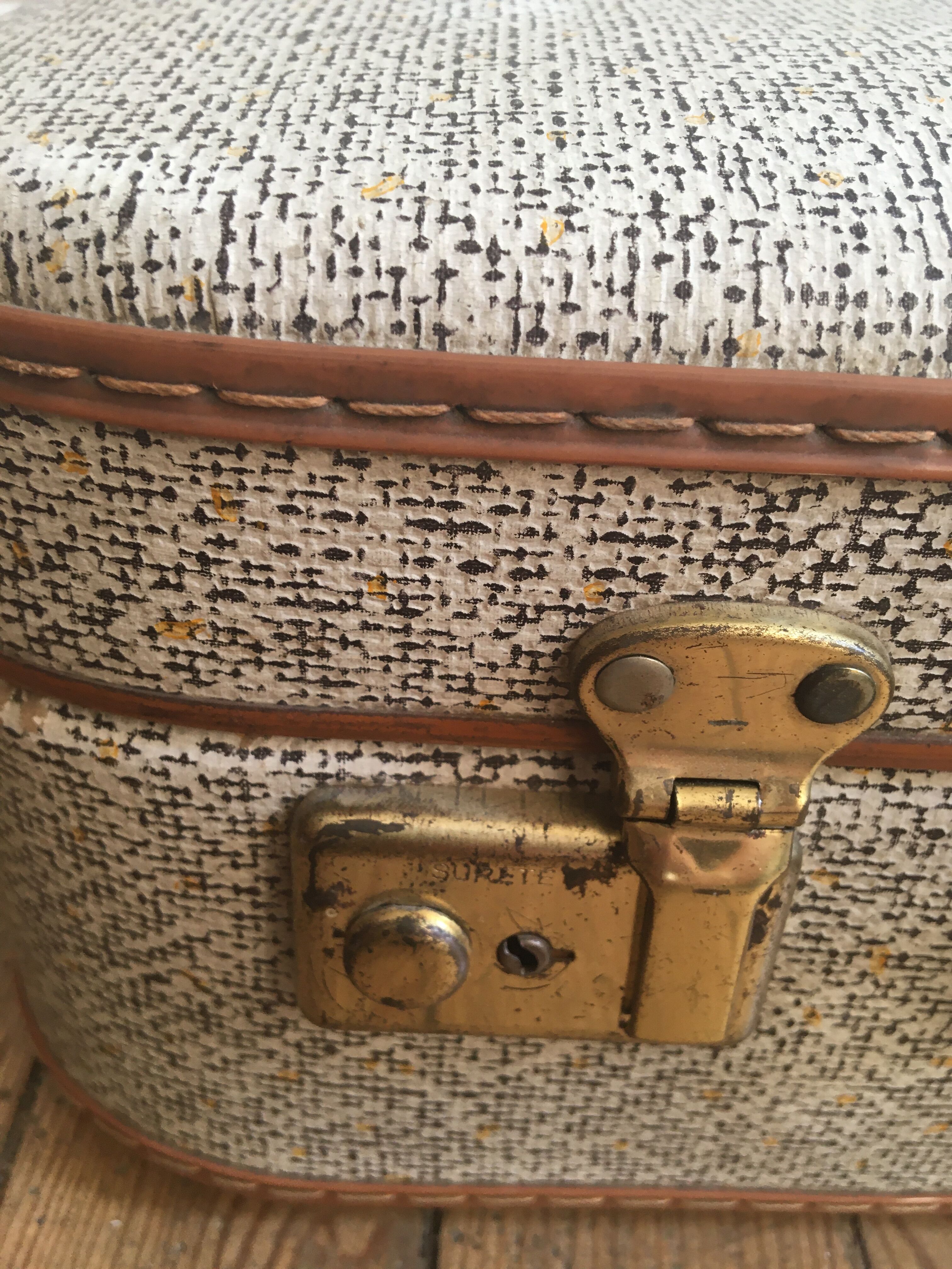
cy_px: 634
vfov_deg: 61.7
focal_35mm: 29
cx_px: 476
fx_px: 1063
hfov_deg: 48.2
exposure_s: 1/33
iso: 80
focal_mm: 4.15
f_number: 2.2
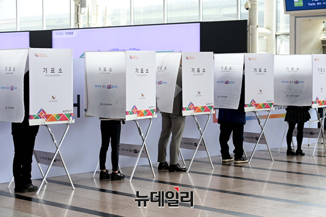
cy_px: 108
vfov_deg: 17.1
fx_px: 725
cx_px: 163
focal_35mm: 80
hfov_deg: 25.4
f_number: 5.6
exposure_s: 1/500
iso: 2000
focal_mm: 80
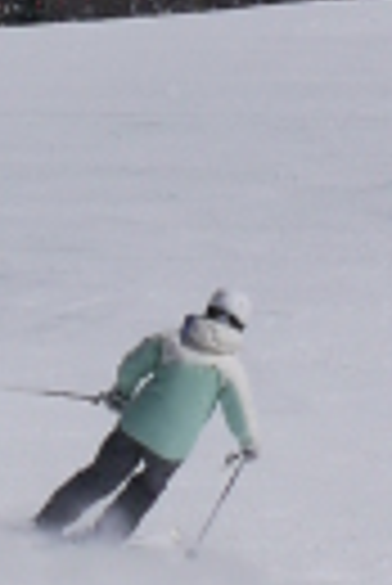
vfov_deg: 5.3
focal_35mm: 377
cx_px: 658
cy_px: -765
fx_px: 6141
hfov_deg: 3.6
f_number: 11
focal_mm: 23
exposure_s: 1/800
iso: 100
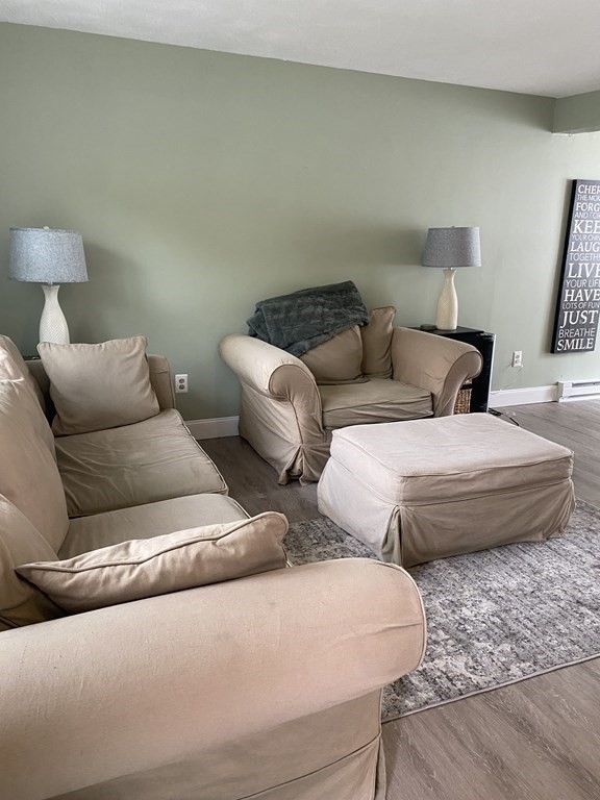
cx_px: 300
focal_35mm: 26
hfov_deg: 53.1
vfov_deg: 67.3
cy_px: 400
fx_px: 601
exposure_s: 1/60
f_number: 1.8
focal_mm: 4.25
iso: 200
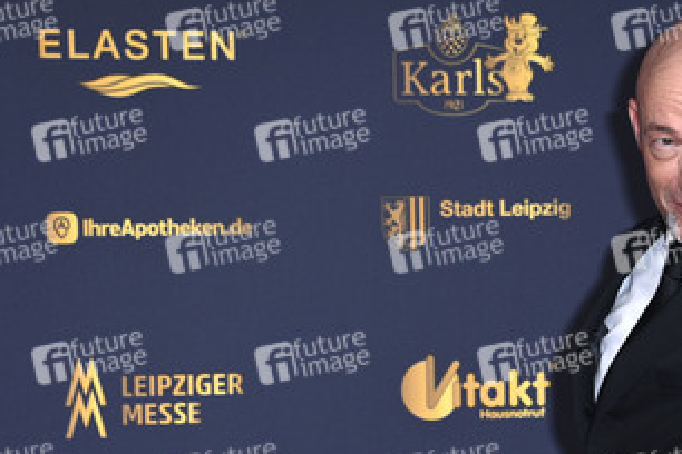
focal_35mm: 165
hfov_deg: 12.4
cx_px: 476
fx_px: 3126
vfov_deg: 8.3
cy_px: 303
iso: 640
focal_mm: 112
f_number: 5.6
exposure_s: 1/250
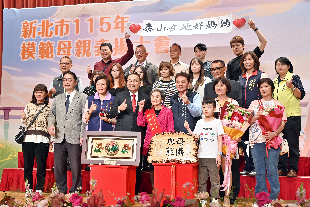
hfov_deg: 37.5
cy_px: 104
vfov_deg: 25.5
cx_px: 155
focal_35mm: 53
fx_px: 456
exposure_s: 1/125
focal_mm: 53
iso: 800
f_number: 5
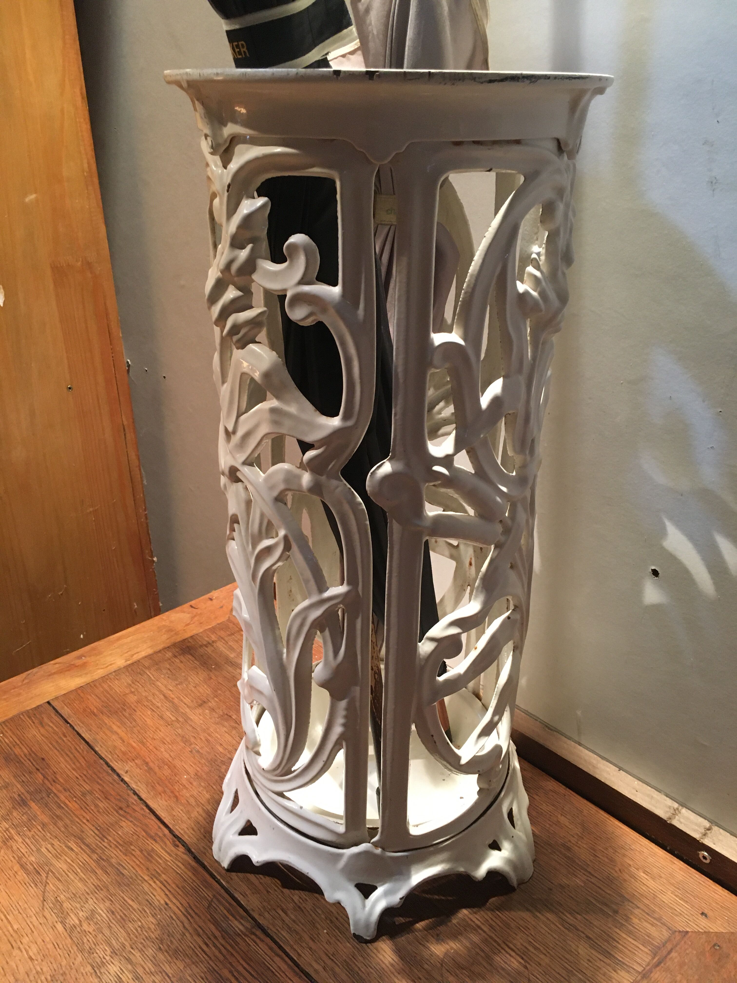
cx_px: 368
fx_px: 823
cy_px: 492
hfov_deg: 48.2
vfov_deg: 61.7
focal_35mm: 29
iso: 200
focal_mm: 4.15
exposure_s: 1/33
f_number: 2.2
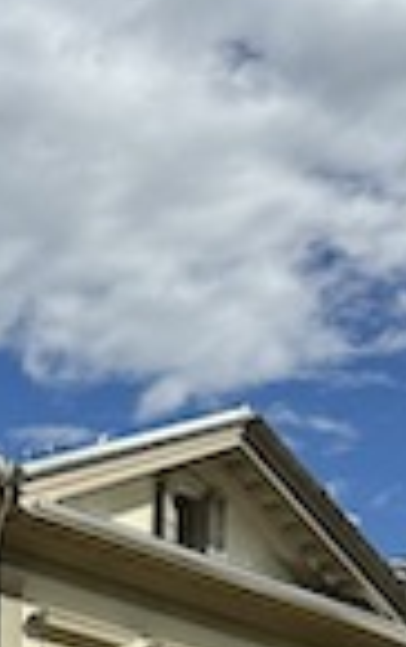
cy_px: 1044
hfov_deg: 10.0
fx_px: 2189
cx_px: -337
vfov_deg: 15.2
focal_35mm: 124
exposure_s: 1/7092
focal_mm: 6.76
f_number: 1.78
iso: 80
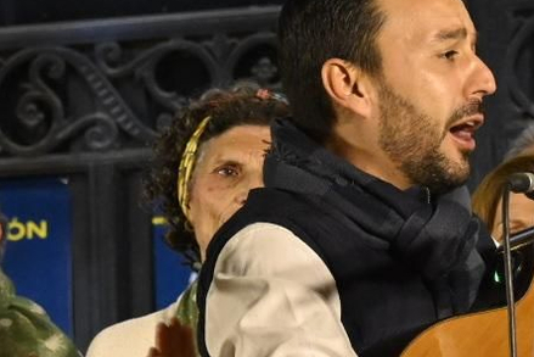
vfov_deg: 4.6
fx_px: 4377
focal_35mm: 295
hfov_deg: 7.0
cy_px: 429
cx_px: 529
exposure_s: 1/160
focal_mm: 54
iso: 3200
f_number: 4.5
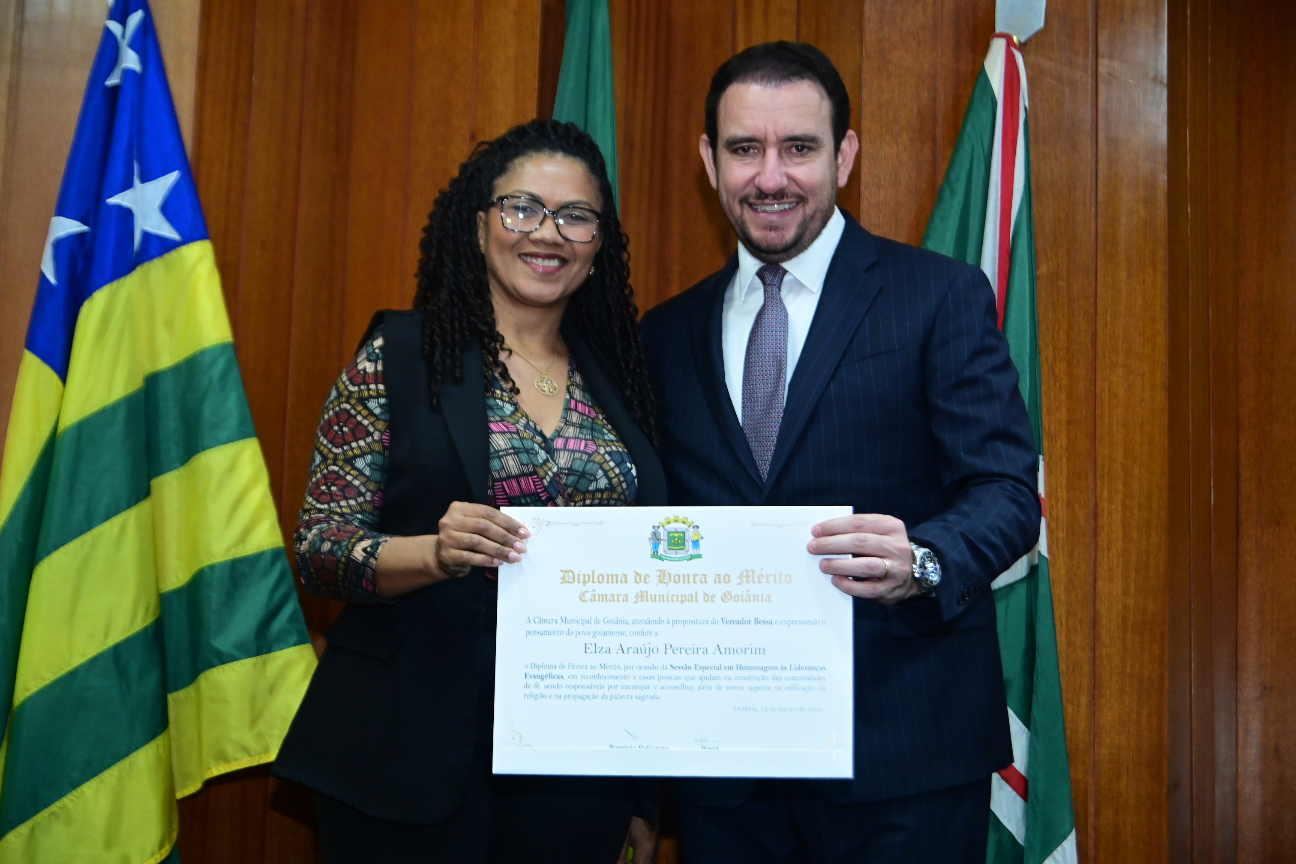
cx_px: 648
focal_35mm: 62
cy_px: 432
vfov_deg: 21.9
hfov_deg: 32.4
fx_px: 2232
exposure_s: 1/125
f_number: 6.3
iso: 3200
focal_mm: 62
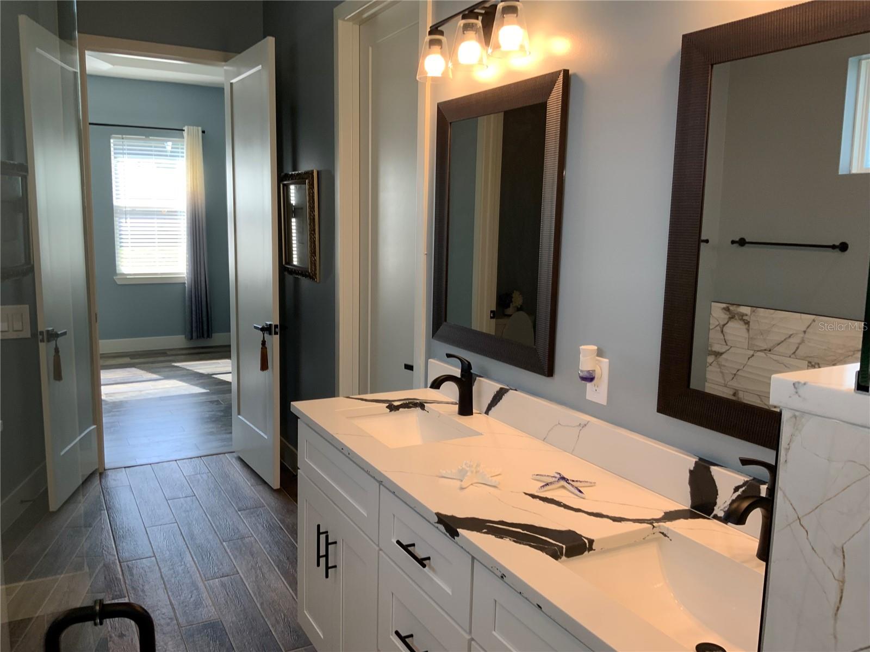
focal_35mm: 29
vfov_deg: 48.2
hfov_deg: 61.7
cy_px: 326
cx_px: 435
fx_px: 729
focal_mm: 3
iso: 50
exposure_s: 1/120
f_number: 1.8
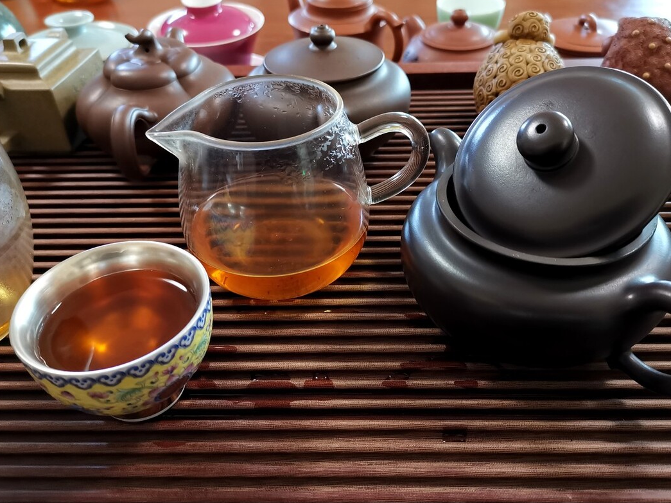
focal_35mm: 31
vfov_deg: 45.4
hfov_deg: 58.3
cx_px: 347
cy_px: 239
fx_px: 601
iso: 400
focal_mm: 5.58
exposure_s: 1/33.3
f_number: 1.8
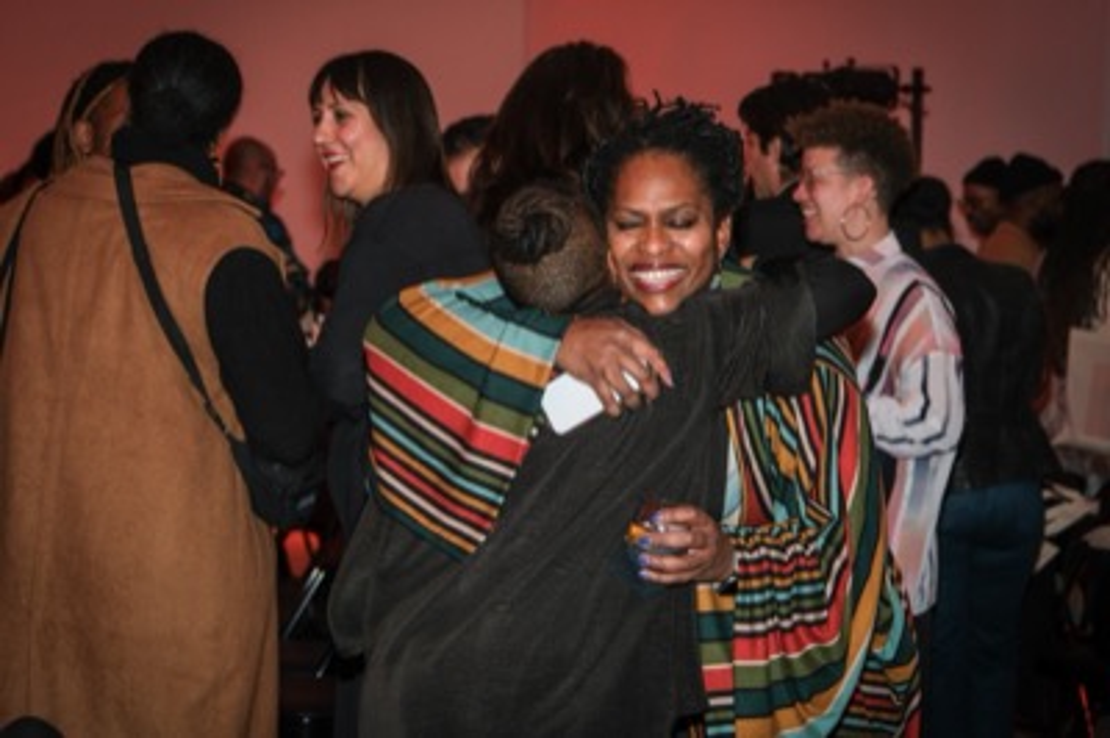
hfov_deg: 30.1
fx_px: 2064
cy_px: 369
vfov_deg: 20.3
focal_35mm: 67
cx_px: 555
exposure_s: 1/60
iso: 800
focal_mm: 44.7
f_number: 4
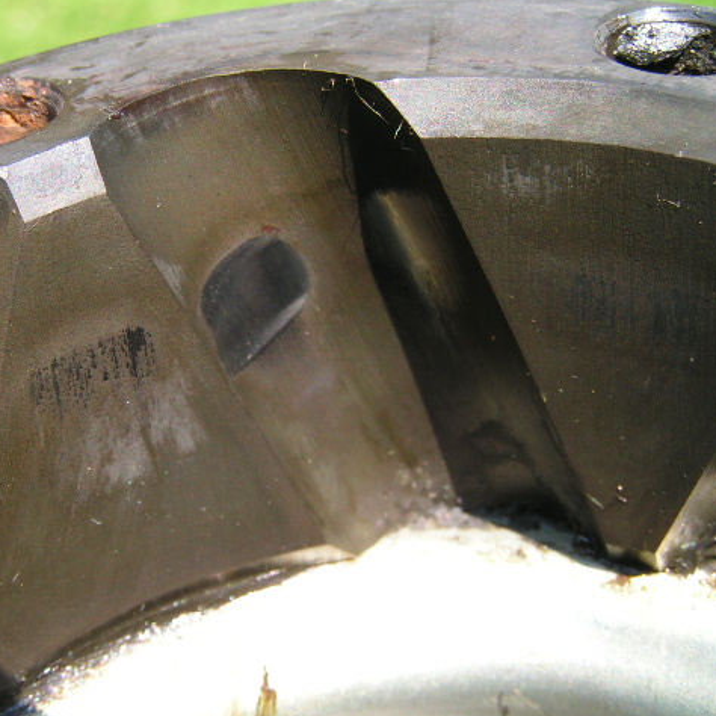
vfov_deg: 21.7
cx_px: 278
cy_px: 356
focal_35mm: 80
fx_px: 1872
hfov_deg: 21.6
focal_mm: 11.1
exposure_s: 1/60
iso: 50
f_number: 5.6
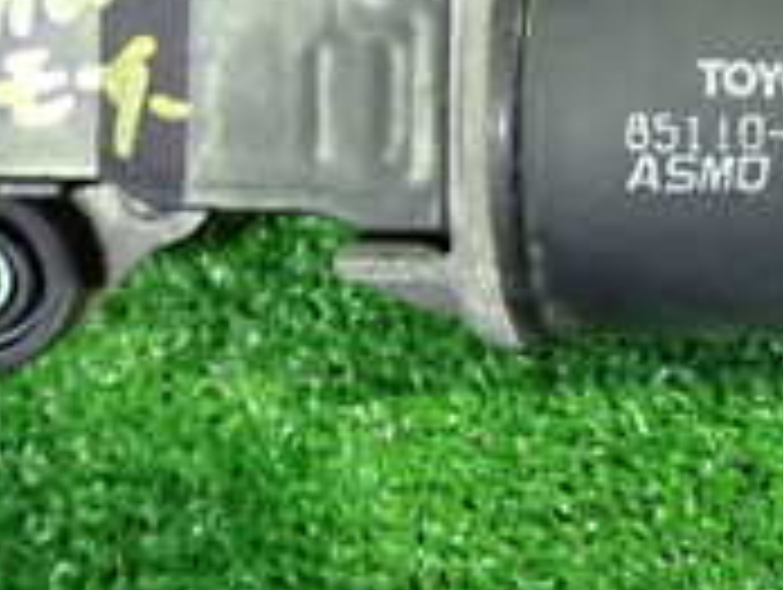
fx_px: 1948
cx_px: 1148
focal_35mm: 86
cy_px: -140
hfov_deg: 19.9
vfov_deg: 16.4
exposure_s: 1/30
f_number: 2
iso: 640
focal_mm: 4.5
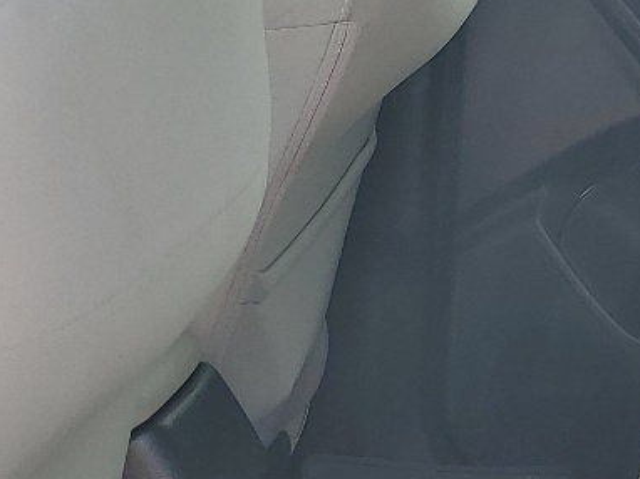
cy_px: 415
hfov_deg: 16.6
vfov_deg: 13.5
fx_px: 2014
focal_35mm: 109
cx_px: 933
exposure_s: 1/625
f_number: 1.5
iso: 50
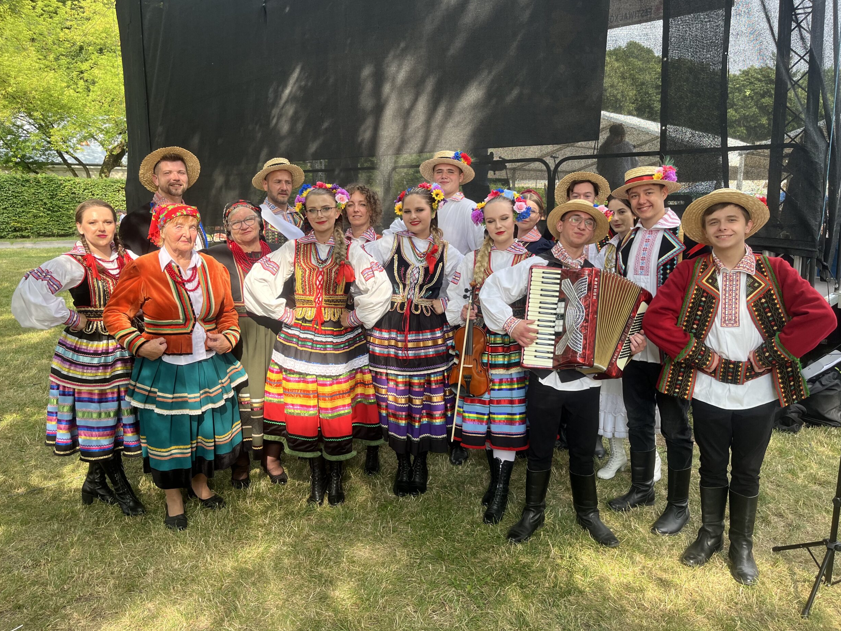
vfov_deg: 51.3
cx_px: 416
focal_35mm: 27
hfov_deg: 65.3
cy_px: 305
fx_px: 656
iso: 50
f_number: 1.6
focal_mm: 5.1
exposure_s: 1/478
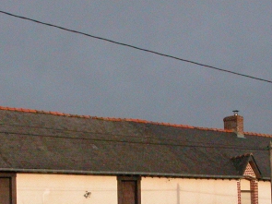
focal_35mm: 81
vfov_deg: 17.6
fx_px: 636
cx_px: 143
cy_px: 222
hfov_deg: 24.1
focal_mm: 8.9
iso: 800
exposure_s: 1/554
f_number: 8
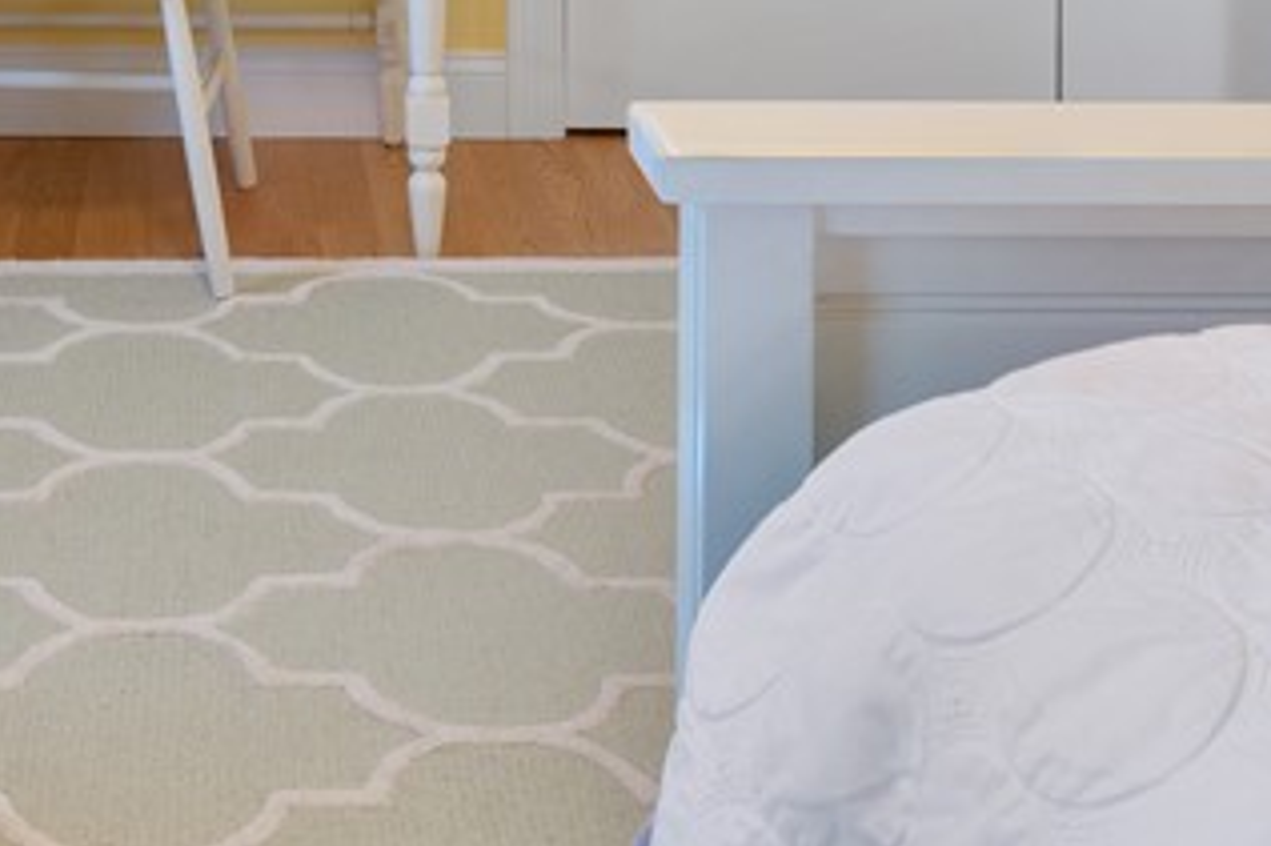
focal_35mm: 67
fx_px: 2354
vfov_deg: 17.3
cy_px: -583
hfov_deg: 29.2
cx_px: 180
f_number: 7.1
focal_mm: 13
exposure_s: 1/13
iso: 320
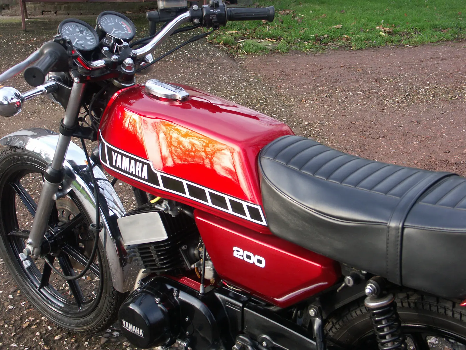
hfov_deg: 34.9
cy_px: 175
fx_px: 740
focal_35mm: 55
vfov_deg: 26.6
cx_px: 233
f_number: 4
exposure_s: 1/100
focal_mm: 14.02
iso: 100
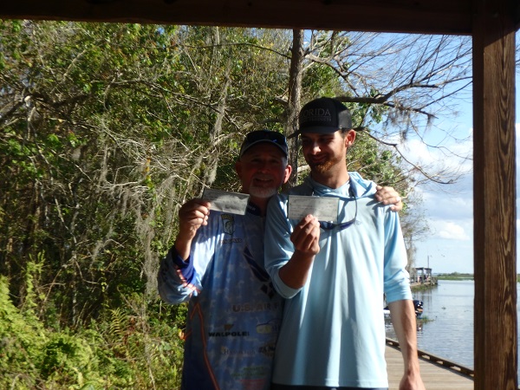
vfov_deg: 32.2
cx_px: 260
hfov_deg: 42.1
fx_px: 676
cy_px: 195
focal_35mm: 45
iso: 125
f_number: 5.2
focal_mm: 8.1
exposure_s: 1/400
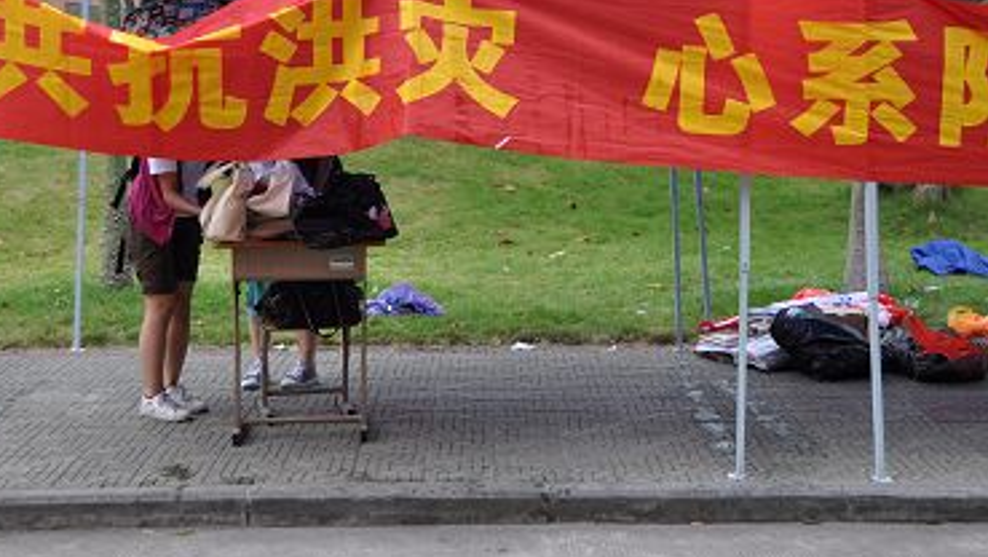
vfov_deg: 17.7
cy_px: 161
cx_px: 546
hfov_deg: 31.0
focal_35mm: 68
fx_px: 1782
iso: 720
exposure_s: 1/60
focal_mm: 32
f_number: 4.2
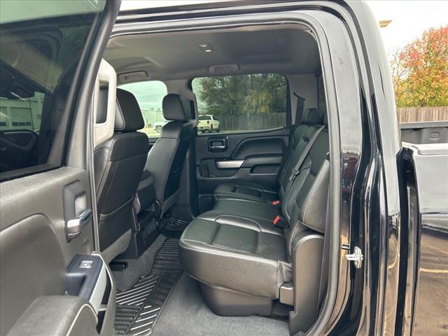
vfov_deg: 53.1
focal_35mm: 26
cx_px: 224
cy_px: 168
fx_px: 336
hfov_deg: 67.3
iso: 100
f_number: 1.5
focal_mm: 5.7
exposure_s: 1/121
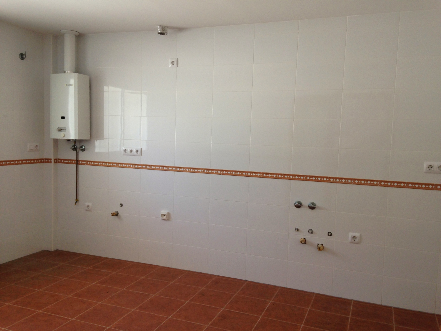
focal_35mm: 33
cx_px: 220
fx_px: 420
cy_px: 166
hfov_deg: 55.4
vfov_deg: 42.9
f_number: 2.4
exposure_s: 1/20
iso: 50
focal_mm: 4.12
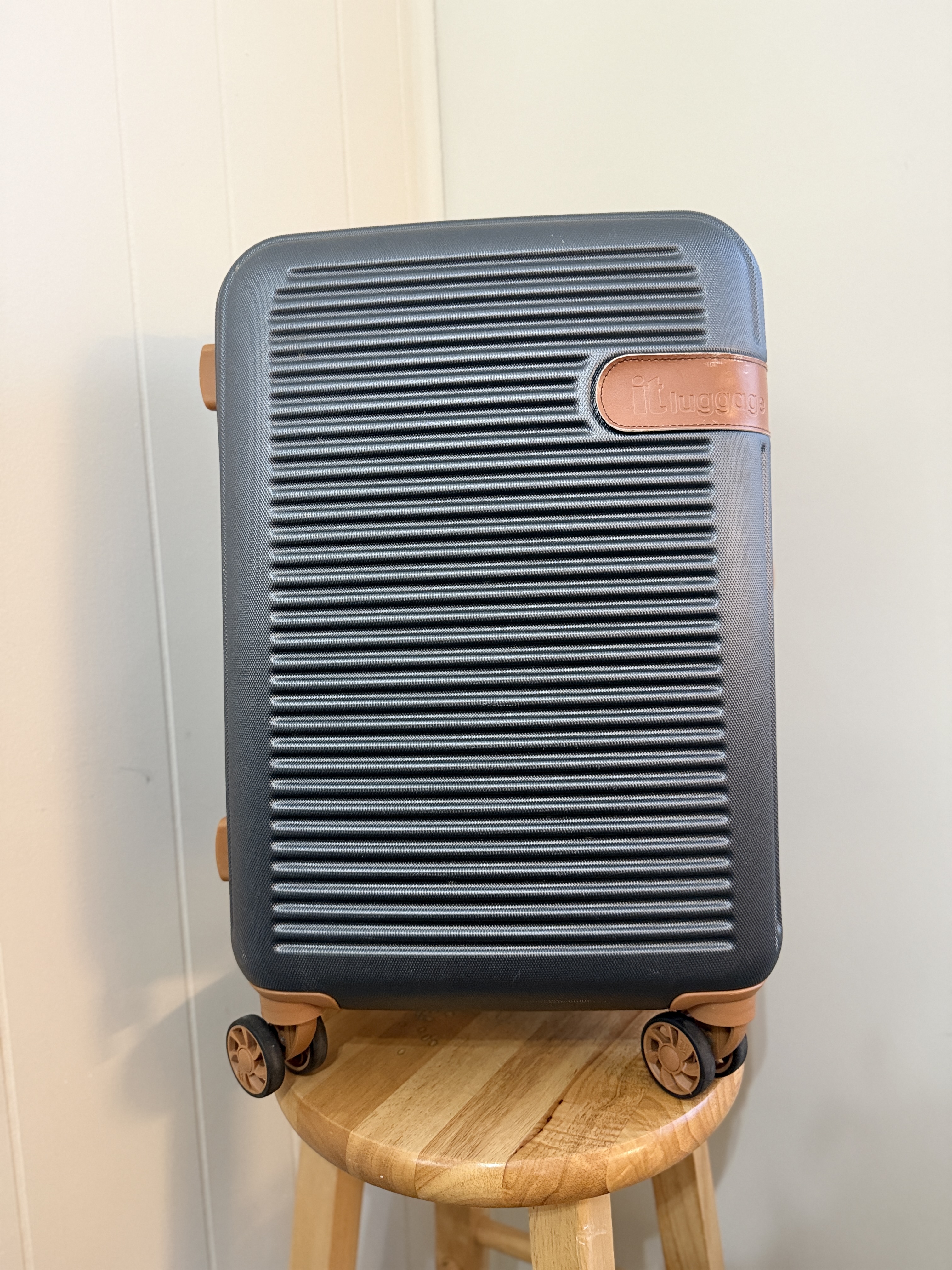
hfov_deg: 56.8
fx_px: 880
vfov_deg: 71.6
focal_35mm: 24
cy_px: 635
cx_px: 476
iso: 500
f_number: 1.78
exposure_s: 1/60
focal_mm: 6.76
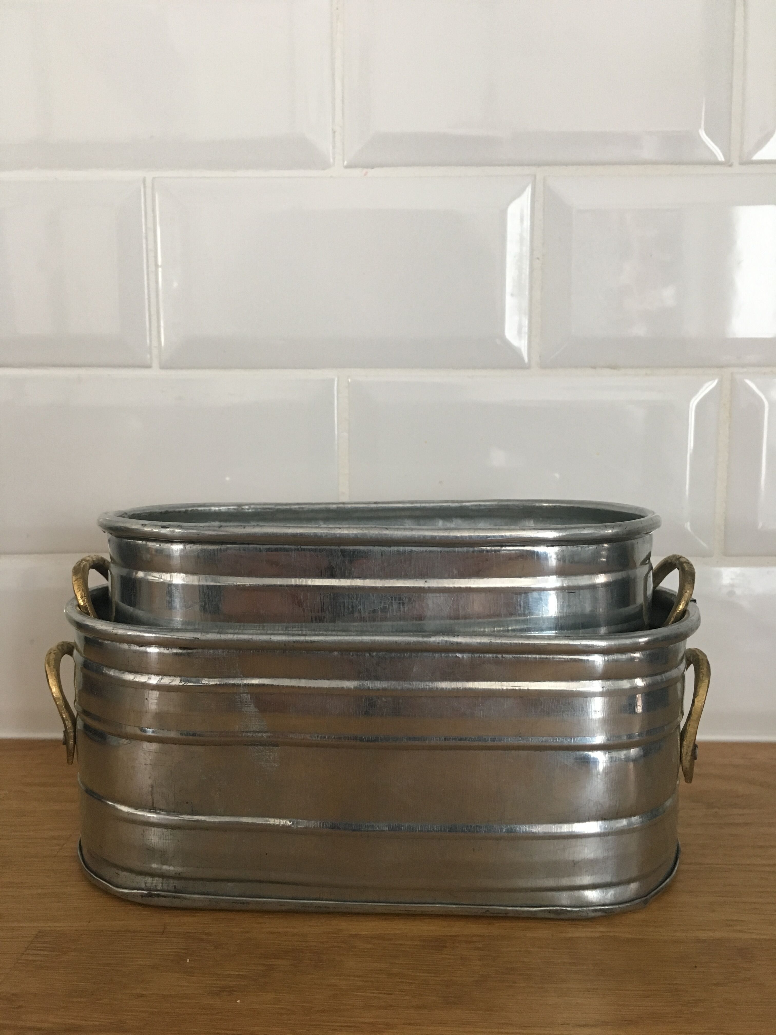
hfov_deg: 48.2
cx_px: 388
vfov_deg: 61.7
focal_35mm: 29
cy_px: 518
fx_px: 867
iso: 160
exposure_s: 1/33
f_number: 2.2
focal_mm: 4.15
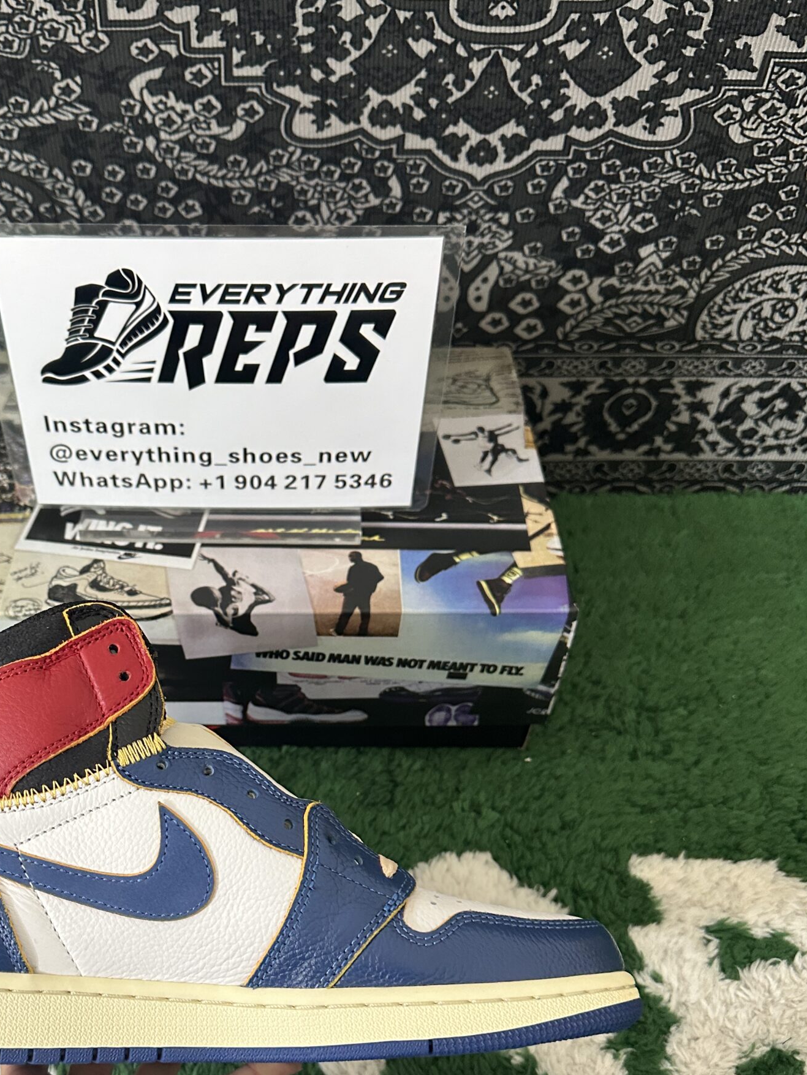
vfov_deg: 51.9
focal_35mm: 35
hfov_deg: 39.9
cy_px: 685
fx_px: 1088
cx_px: 237
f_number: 1.78
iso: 400
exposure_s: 1/50
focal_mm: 6.86
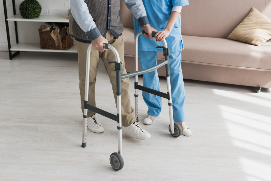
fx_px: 377
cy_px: 90
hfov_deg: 39.6
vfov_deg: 27.0
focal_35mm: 50
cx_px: 136
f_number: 3.2
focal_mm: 50
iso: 160
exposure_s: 1/400
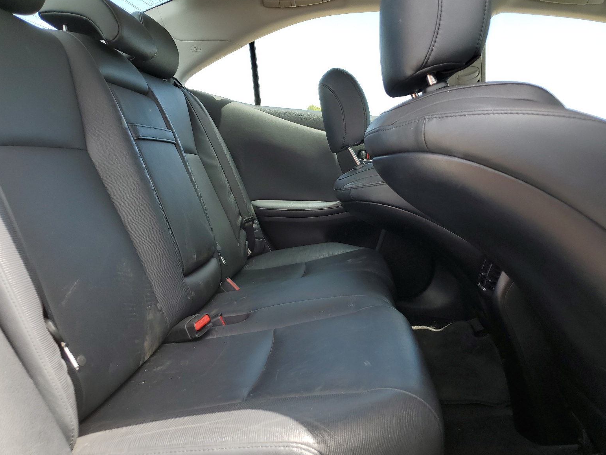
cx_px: 306
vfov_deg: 51.4
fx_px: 473
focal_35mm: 27
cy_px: 231
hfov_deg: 65.3
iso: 50
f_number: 1.5
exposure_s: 1/556
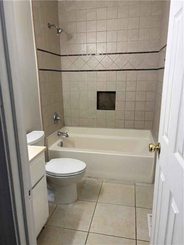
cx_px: 92
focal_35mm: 26
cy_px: 122
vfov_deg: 67.3
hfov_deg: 53.1
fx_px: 184
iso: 100
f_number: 1.6
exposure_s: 1/60
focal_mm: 5.96
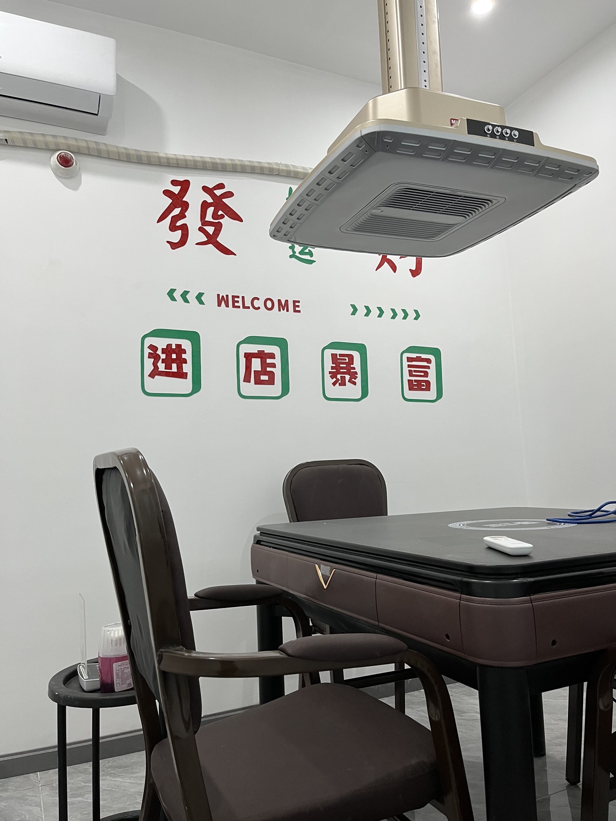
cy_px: 410
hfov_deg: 53.1
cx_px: 308
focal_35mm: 26
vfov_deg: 67.3
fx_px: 617
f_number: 1.6
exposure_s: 1/61
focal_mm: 5.1
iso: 125
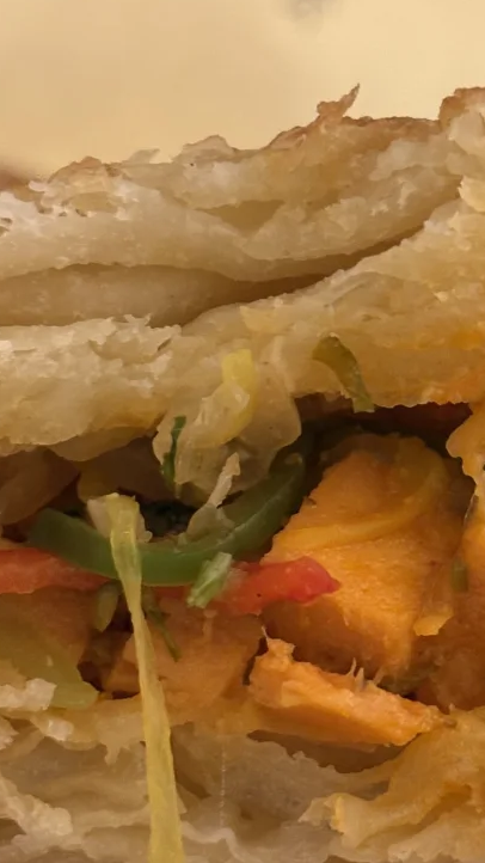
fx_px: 2584
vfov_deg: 18.9
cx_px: 383
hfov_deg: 10.7
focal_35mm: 113
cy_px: 442
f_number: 1.6
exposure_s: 1/50
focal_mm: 5.96
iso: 160
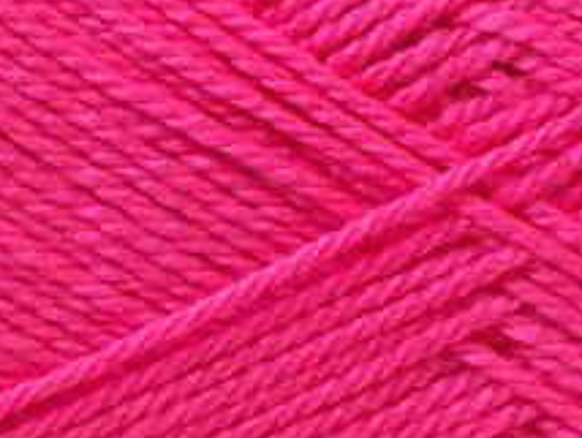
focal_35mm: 217
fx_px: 3653
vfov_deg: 6.9
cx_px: 470
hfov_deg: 9.1
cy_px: 140
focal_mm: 23.76
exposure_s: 1/21.3
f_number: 3
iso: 200
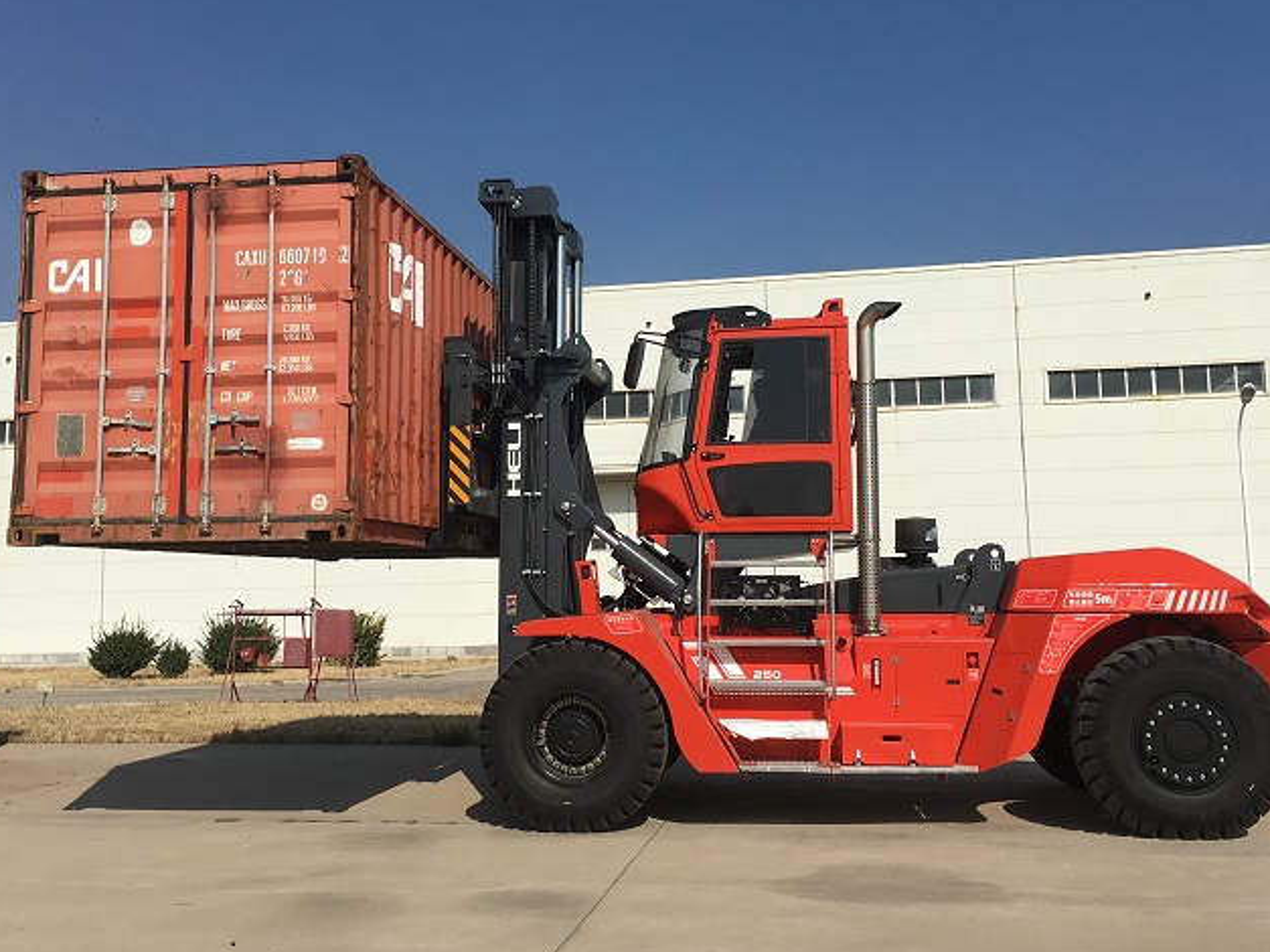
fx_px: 1357
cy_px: 433
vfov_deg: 38.6
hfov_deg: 50.1
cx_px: 591
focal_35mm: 37
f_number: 2.2
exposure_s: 1/3663
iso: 25
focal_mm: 4.15
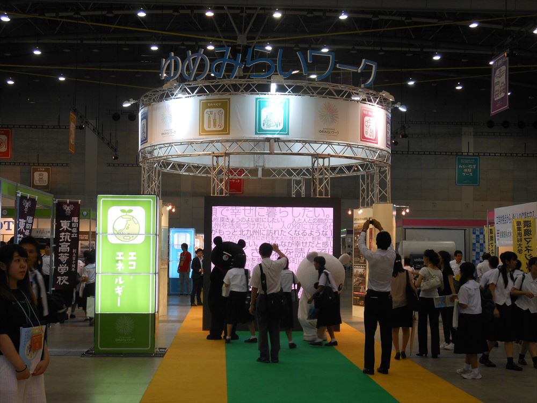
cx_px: 268
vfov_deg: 25.7
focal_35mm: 57
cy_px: 202
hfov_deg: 33.8
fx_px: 884
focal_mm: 10.2
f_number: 4.1
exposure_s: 1/30
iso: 125
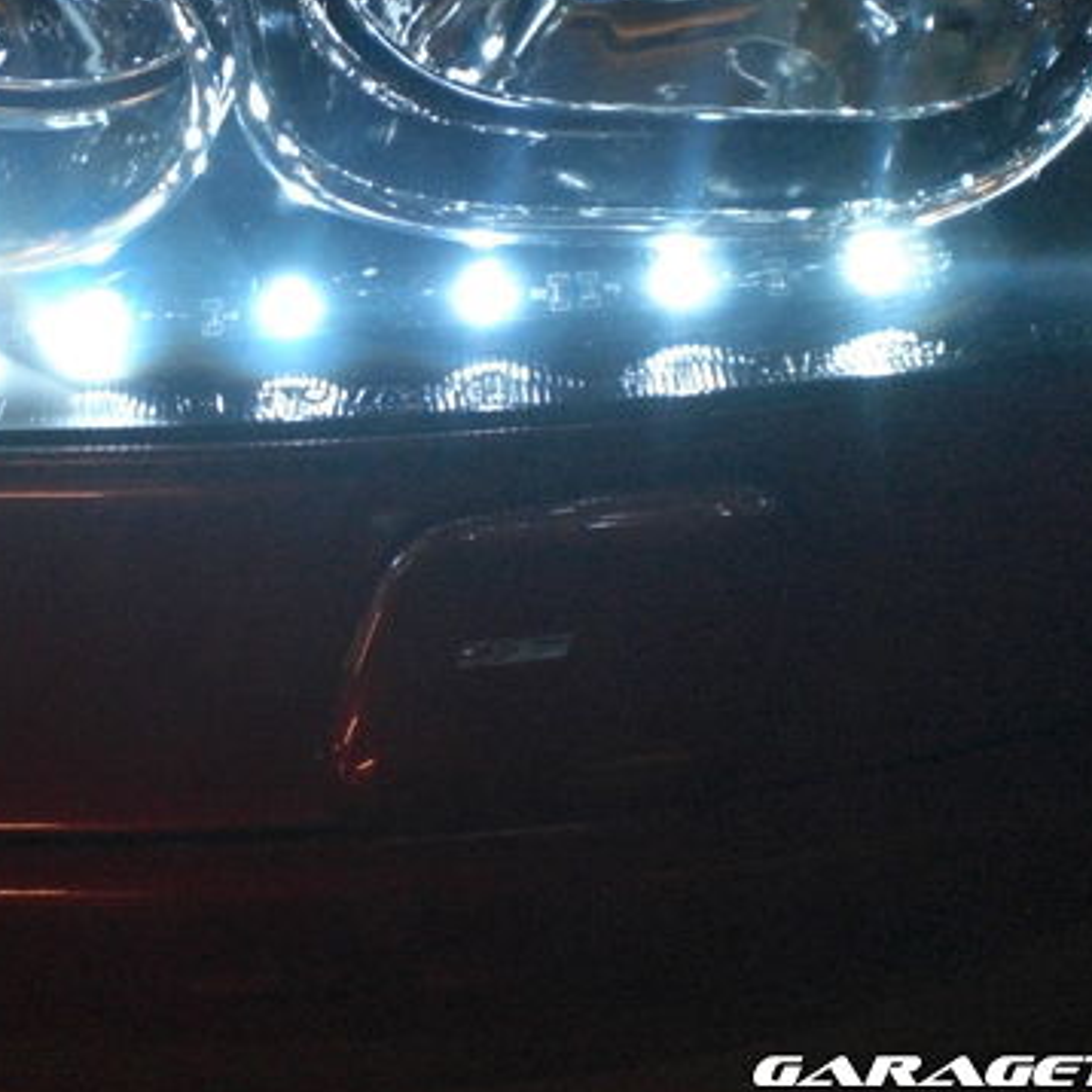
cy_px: 369
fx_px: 2141
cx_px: 299
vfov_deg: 28.4
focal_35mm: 60
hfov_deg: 28.3
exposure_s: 1/60
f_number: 3.1
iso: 400
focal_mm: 6.3
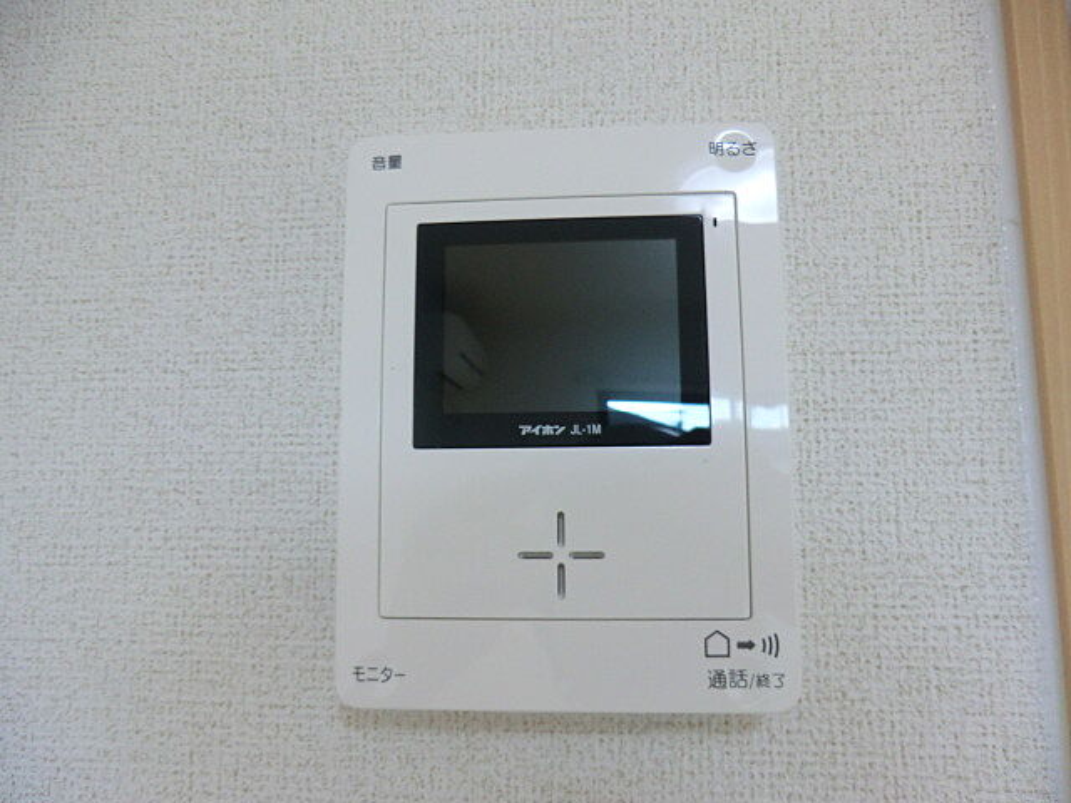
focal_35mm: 24
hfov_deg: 71.6
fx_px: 743
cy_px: 402
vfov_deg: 56.8
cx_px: 536
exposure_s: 1/60
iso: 200
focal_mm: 4.3
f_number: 3.2
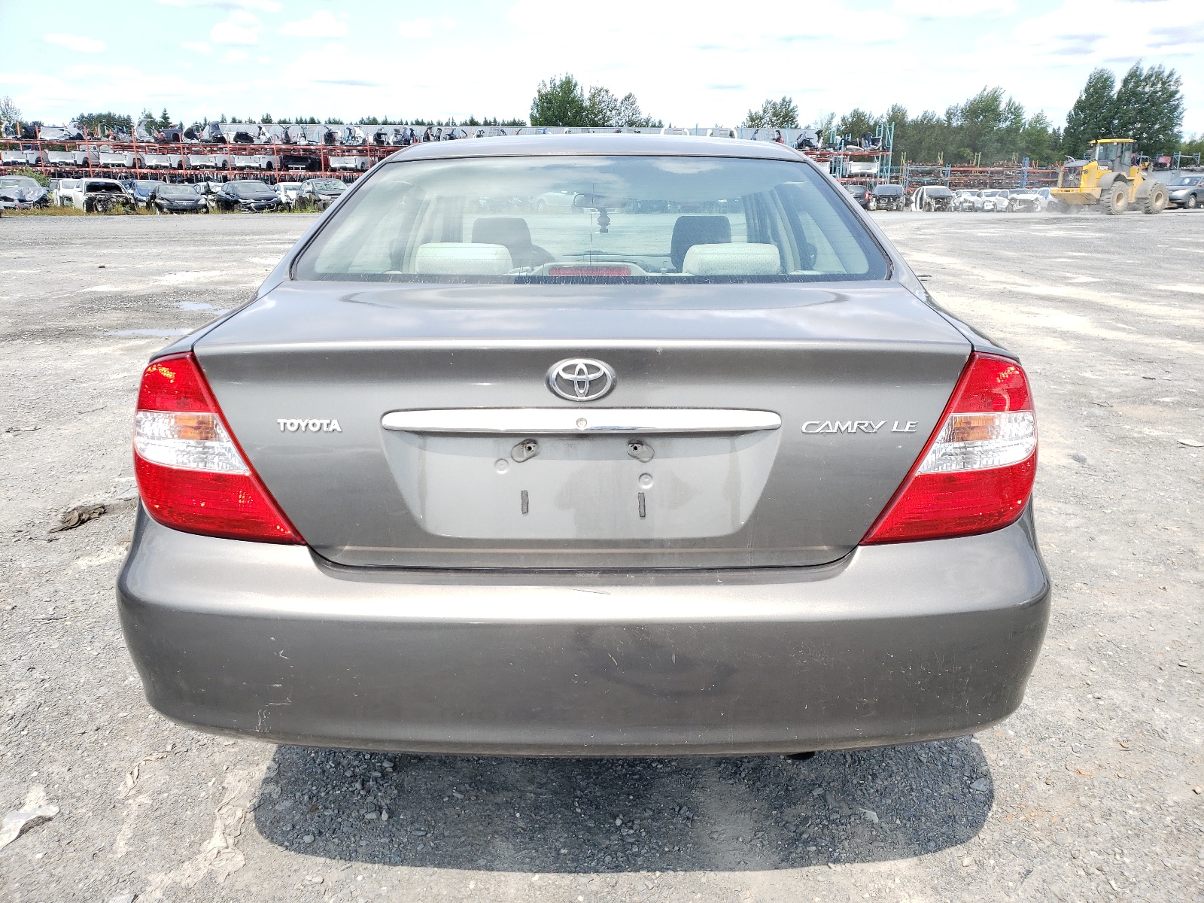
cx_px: 602
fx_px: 904
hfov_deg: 67.3
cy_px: 452
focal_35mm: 26
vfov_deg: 53.1
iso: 50
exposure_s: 1/1429
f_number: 1.5
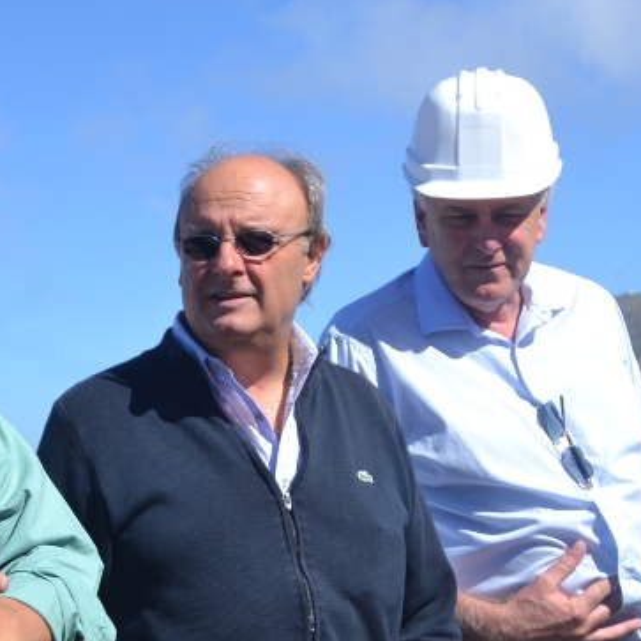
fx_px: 1886
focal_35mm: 90
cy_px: 379
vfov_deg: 19.3
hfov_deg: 19.1
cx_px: 124
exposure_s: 1/320
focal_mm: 32
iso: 100
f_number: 9
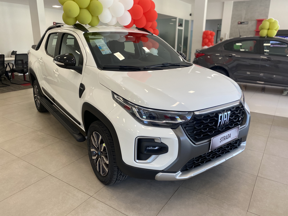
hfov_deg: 67.3
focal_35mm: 26
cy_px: 108
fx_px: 216
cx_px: 144
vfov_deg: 53.1
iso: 80
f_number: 1.8
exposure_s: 1/120
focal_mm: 4.25
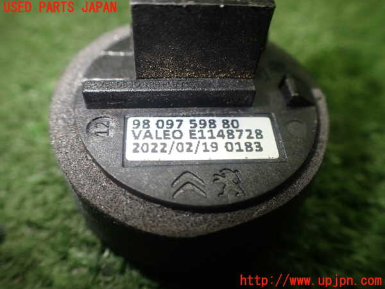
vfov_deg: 46.8
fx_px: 334
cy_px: 144
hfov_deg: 60.0
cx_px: 192
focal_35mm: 30
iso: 250
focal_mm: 5.4
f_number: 2.3
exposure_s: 1/125
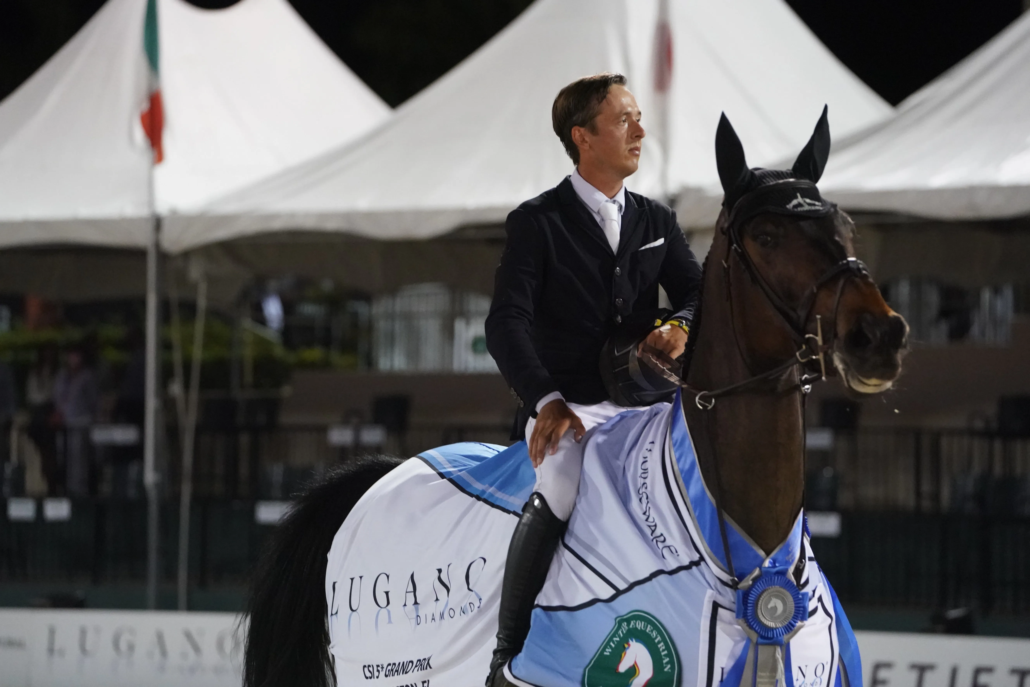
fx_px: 4692
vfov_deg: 8.4
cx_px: 515
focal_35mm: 164
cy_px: 344
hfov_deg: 12.5
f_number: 4
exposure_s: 1/640
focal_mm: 164
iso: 10000
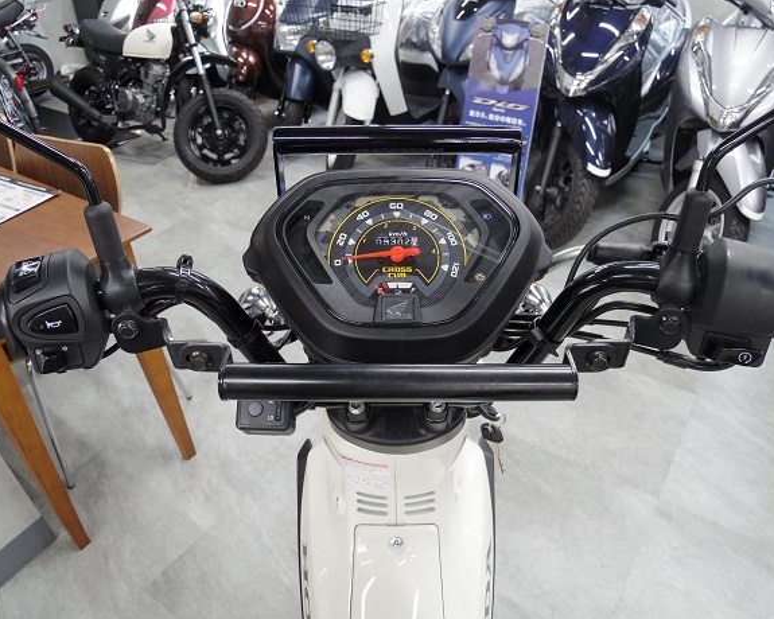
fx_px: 573
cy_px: 320
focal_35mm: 25
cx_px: 380
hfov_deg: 68.1
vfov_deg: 56.8
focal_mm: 5
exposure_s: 1/40
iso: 400
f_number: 2.8
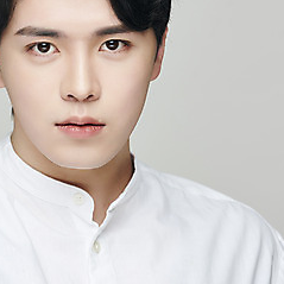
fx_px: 3963
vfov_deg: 4.1
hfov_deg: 4.1
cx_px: -21
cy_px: 84
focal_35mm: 427
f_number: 8
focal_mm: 200
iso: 64
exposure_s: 1/125
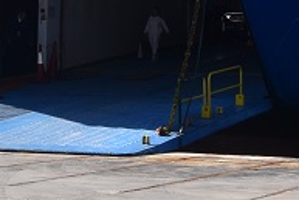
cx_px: 161
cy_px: -60
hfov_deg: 14.3
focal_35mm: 143
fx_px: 1189
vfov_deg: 9.4
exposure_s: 1/400
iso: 200
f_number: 10
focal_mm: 18
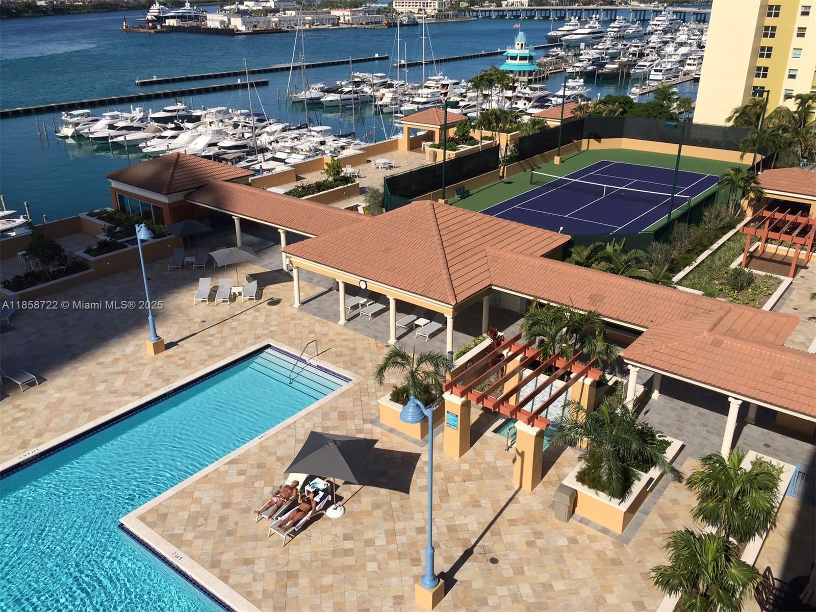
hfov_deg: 61.7
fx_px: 684
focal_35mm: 29
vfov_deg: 48.2
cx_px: 408
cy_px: 306
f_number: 2.2
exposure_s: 1/2825
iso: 32
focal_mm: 4.15
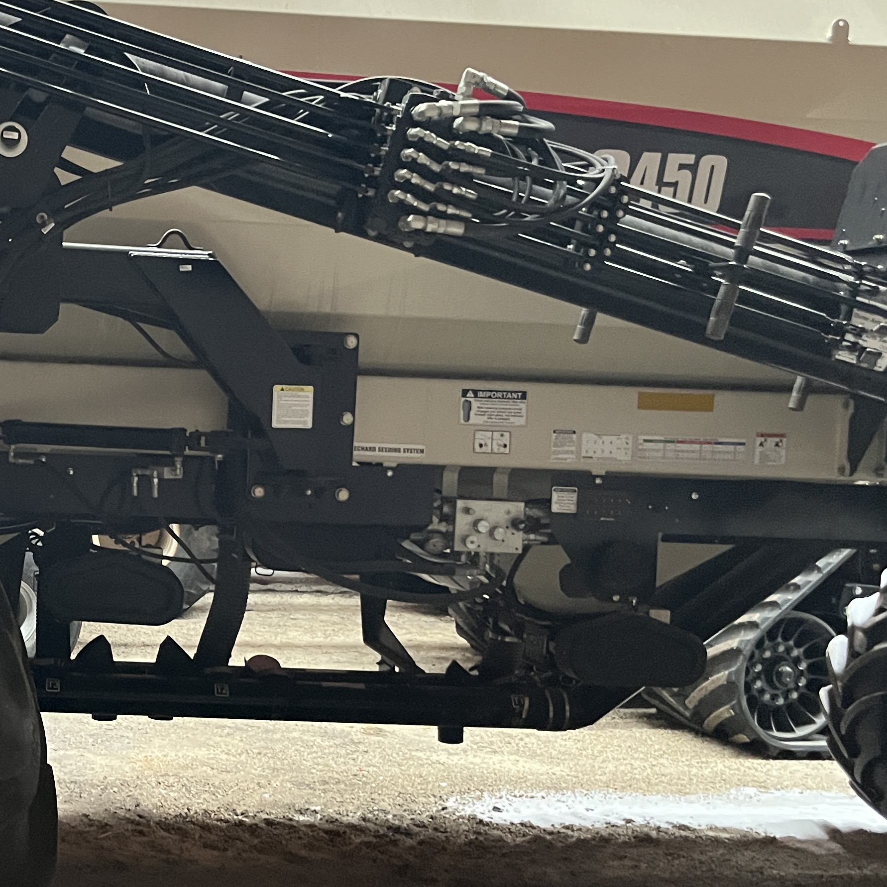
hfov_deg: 30.9
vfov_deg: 32.8
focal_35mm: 52
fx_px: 1507
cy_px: 492
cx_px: 50
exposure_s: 1/40
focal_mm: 5.1
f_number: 1.6
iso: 640
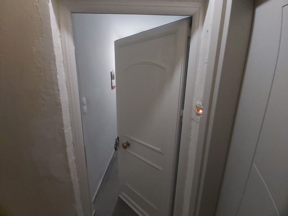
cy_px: 108
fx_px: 100
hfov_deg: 110.6
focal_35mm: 12
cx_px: 144
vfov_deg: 94.4
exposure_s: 1/33
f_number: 2.2
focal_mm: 1.42
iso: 250
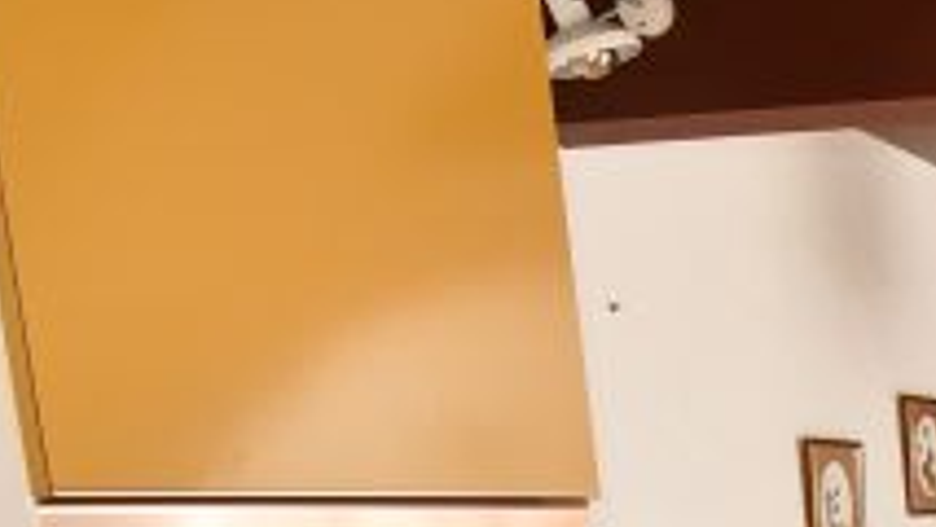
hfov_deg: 25.7
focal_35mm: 59
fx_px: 1465
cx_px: 1428
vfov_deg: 18.2
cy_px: 788
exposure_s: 1/100
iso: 800
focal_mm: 10
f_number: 4.5
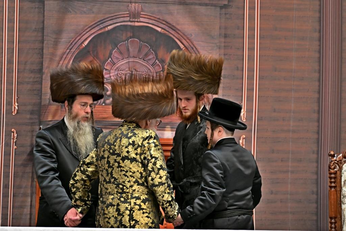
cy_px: 116
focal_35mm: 300
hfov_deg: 6.9
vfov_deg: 4.6
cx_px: 173
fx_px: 2882
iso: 400
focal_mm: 200
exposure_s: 1/250
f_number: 2.8
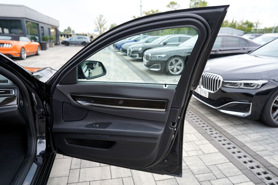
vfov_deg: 53.1
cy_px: 92
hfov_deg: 73.7
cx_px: 139
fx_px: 185
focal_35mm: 24
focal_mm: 24
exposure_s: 1/40
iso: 100
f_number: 3.2
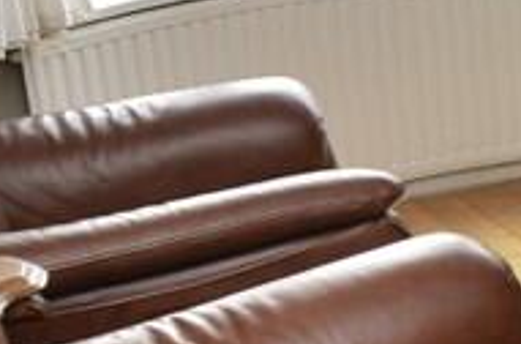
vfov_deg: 15.1
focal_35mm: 89
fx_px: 1279
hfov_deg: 15.9
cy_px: 38
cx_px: 1135
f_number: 5.6
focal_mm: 11
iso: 400
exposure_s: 1/60
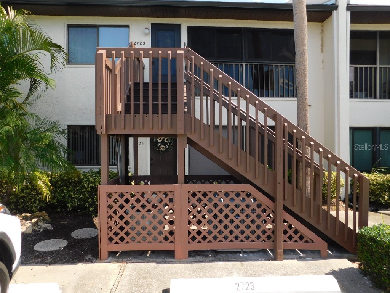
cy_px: 146
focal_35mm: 23
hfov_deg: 73.9
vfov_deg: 58.9
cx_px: 195
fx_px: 259
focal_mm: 4
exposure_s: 1/800
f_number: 3
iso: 125
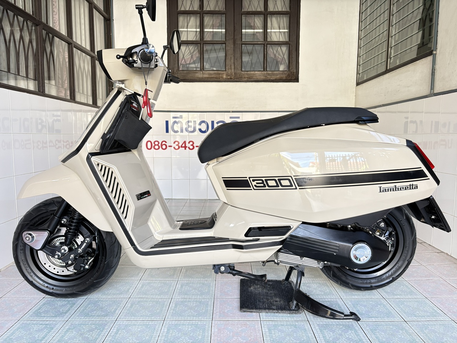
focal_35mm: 26
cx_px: 228
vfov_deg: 53.1
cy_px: 172
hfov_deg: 67.3
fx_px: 343
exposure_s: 1/119
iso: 125
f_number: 1.6
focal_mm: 5.96
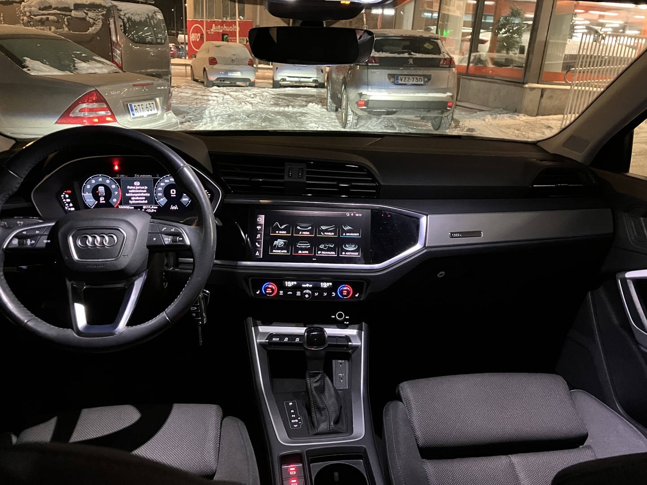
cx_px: 324
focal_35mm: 28
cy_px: 242
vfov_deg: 49.7
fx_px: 523
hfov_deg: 63.4
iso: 640
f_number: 1.8
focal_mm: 3.99
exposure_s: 1/23
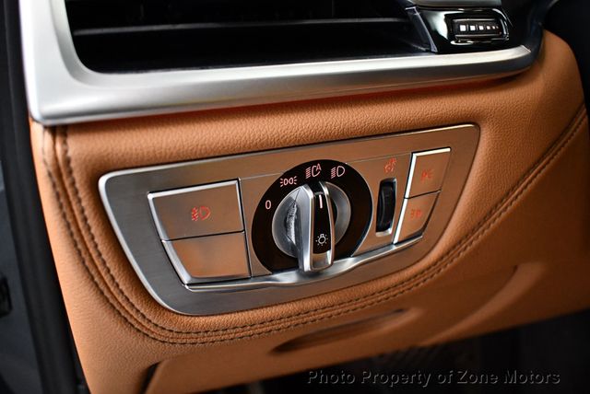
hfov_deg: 53.1
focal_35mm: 36
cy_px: 197
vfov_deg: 36.9
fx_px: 591
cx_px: 295
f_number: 3.5
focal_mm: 18
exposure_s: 1/100
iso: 3200
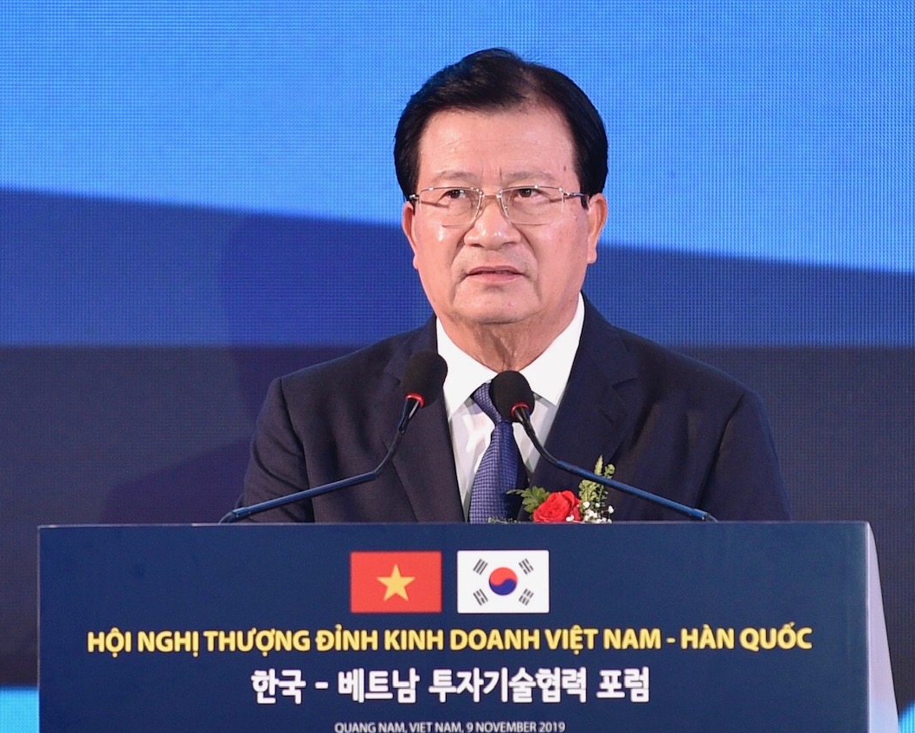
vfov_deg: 6.8
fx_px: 6148
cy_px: 368
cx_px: 411
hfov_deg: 8.5
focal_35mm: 227
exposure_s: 1/125
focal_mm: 200
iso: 640
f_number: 3.2
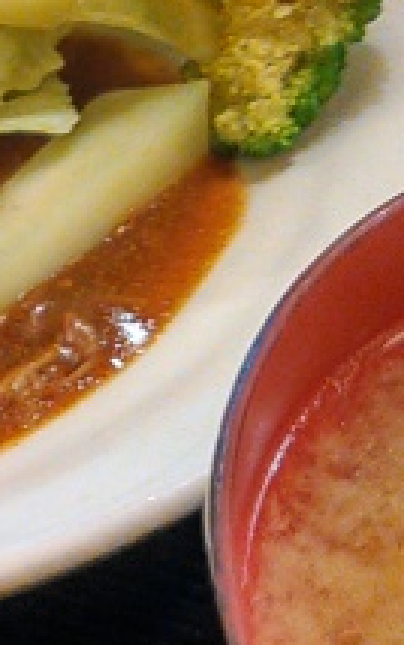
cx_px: -368
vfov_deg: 21.8
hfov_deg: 12.4
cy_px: 277
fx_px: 1671
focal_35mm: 95
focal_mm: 4
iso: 800
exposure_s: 1/13
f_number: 2.4
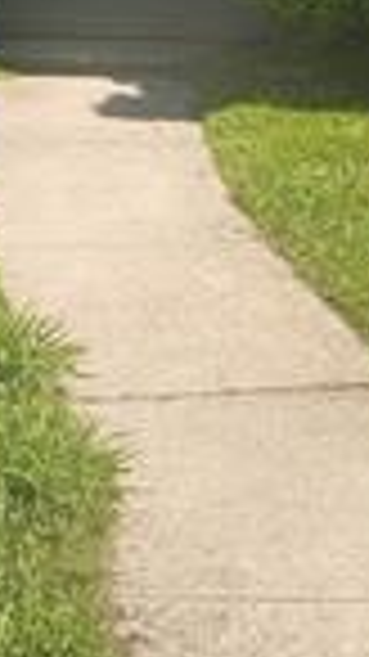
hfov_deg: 10.9
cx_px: 4
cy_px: -243
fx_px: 1916
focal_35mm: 110
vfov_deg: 17.9
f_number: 1.8
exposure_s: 1/1606
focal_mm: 5.4
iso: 20
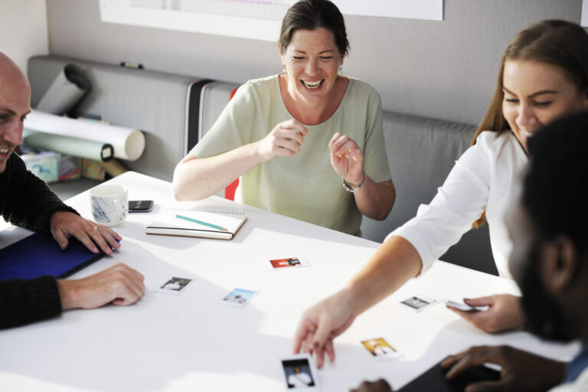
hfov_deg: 39.6
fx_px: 817
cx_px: 294
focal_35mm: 50
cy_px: 196
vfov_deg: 27.0
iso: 200
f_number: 2.5
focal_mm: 50
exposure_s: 1/160
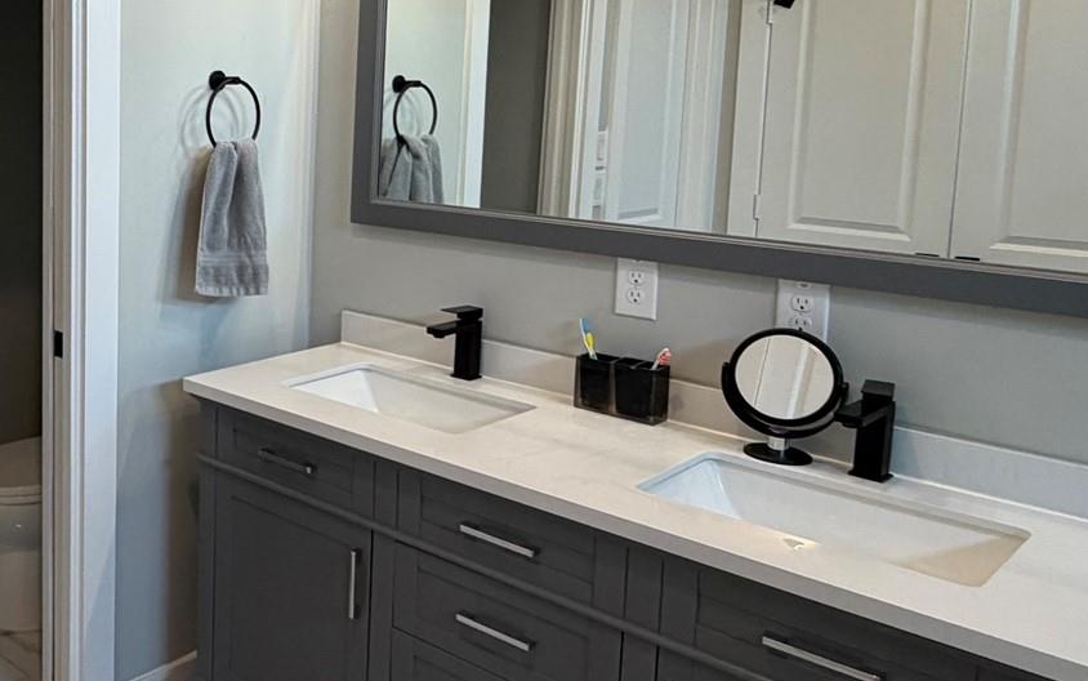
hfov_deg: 48.0
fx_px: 1068
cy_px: 205
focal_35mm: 36
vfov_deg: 34.9
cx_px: 93
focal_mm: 2.22
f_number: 2.2
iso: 160
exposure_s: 1/120
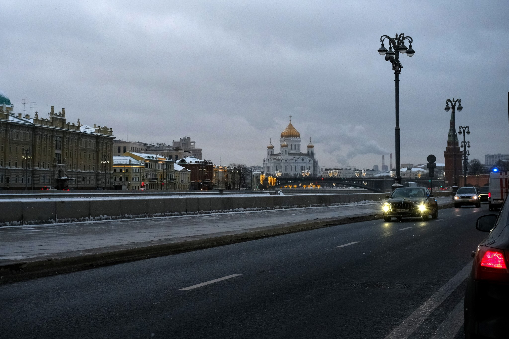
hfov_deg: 47.4
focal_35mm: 41
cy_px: 170
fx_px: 580
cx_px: 254
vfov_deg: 32.6
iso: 1600
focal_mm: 27
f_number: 4.5
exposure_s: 1/900
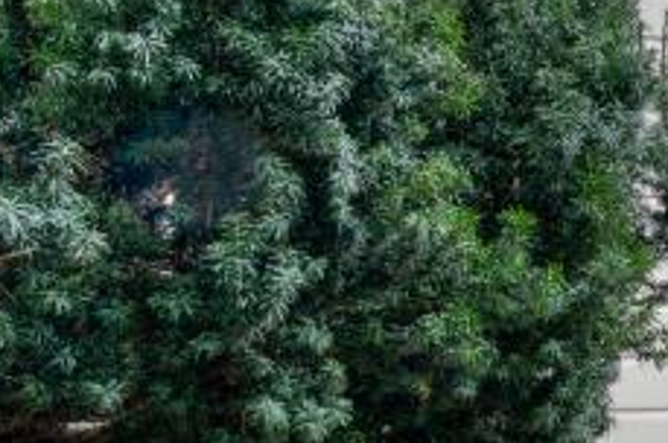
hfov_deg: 14.5
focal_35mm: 105
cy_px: 280
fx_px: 1946
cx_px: 1499
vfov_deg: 13.0
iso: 250
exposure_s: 1/5
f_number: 14
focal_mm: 16
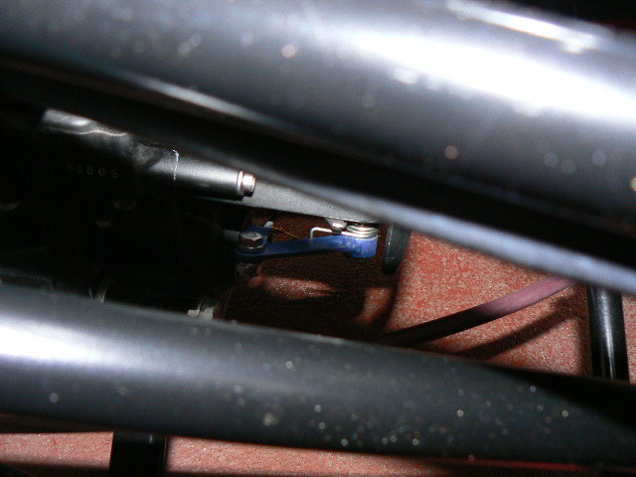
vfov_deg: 39.7
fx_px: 661
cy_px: 238
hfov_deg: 51.4
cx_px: 318
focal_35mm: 36
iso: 100
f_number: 2.8
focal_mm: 6
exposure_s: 1/30
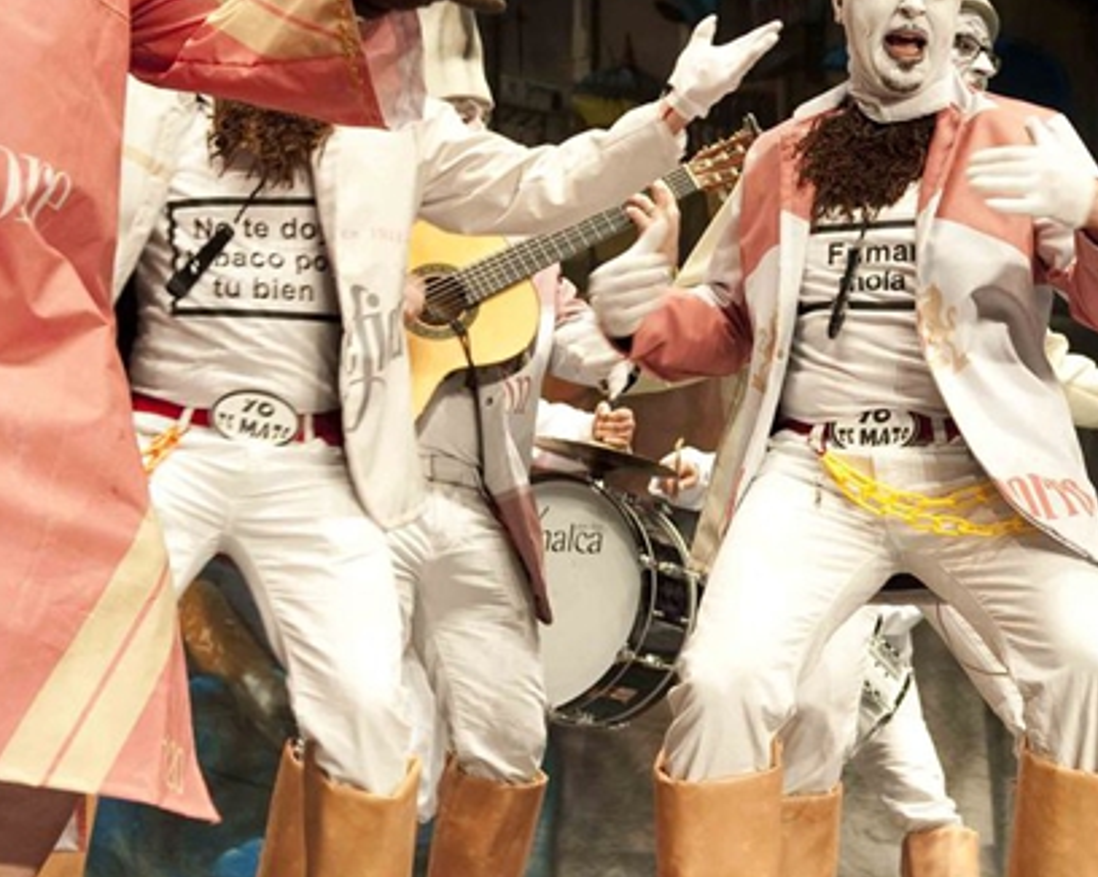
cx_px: 1060
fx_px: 2793
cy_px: 365
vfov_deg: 17.8
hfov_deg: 21.6
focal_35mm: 86
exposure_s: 1/80
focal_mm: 44
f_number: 4
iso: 800
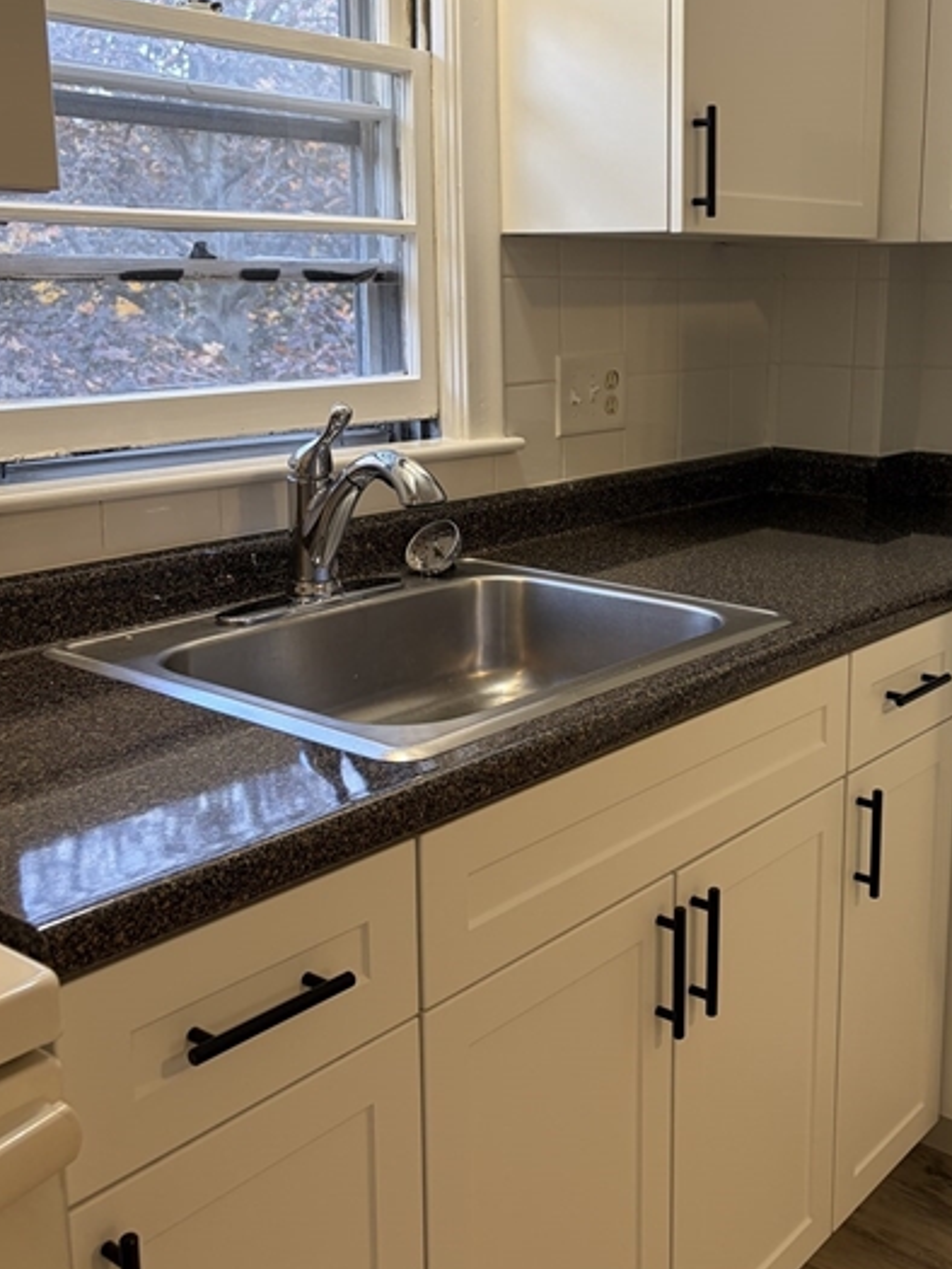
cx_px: 677
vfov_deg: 48.8
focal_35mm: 38
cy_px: 532
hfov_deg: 37.1
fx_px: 1393
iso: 64
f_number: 1.6
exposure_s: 1/60
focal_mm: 5.96
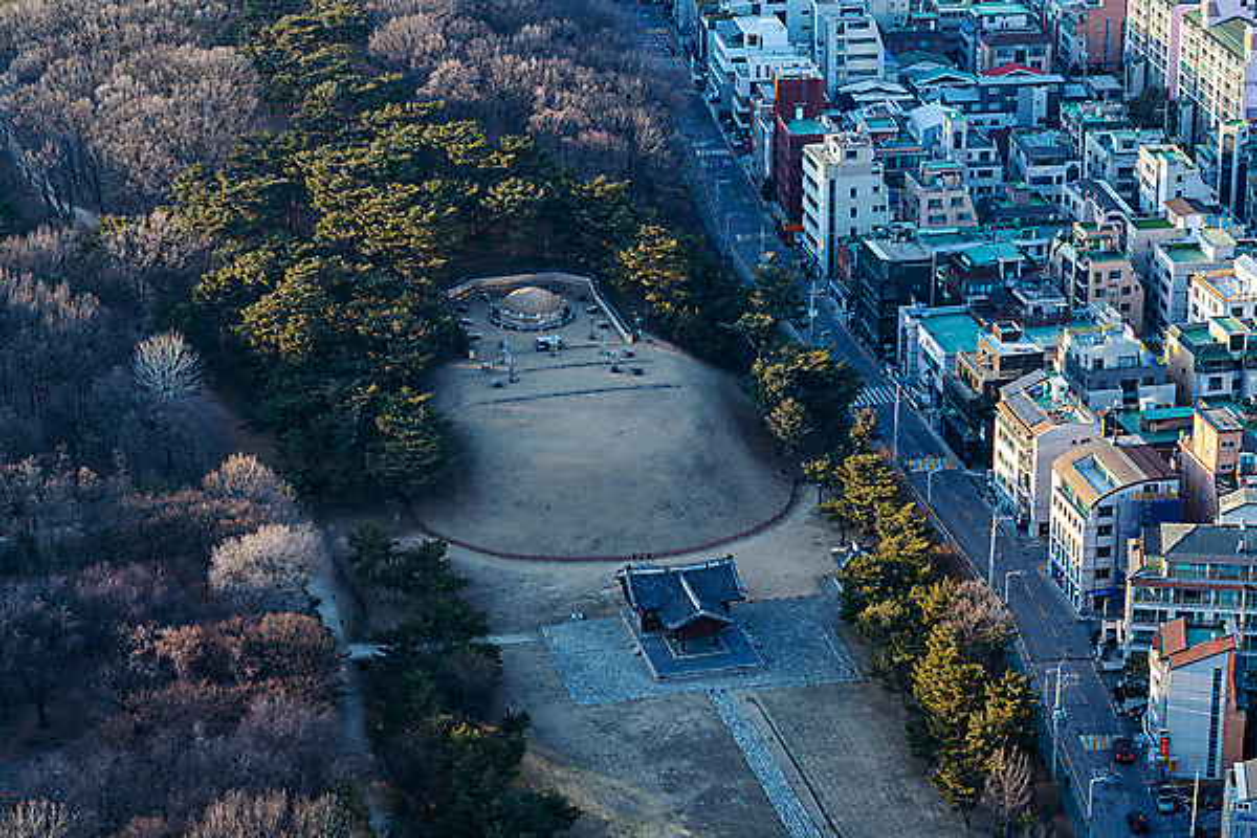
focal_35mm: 85
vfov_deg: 16.1
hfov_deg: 23.9
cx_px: 628
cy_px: 419
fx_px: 2968
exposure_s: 1/10
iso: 64
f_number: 11
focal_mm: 85
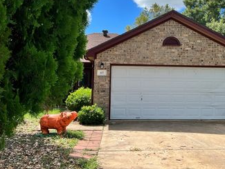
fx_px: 260
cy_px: 45
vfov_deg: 35.3
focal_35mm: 40
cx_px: 134
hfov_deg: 46.5
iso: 50
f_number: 1.5
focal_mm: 5.7
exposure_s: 1/3571
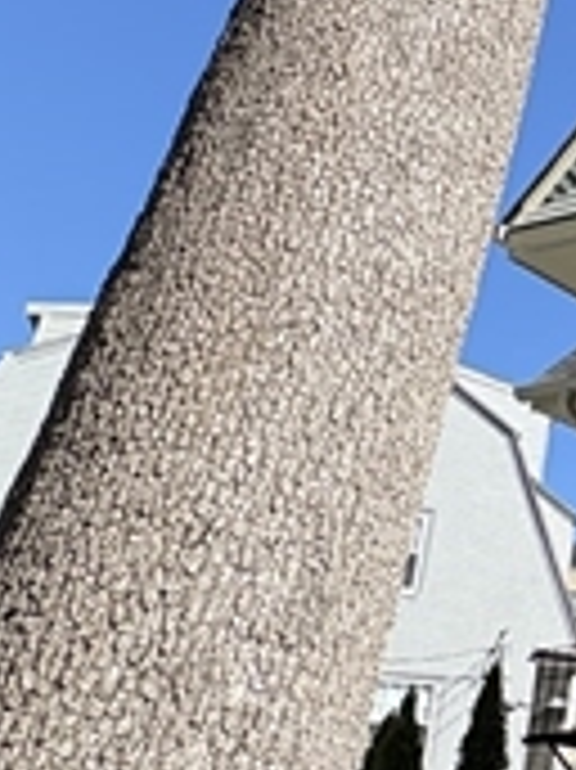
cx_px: 1161
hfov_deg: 17.0
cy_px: 428
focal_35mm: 63
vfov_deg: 30.7
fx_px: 1399
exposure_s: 1/664
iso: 64
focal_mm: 2.22
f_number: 2.2
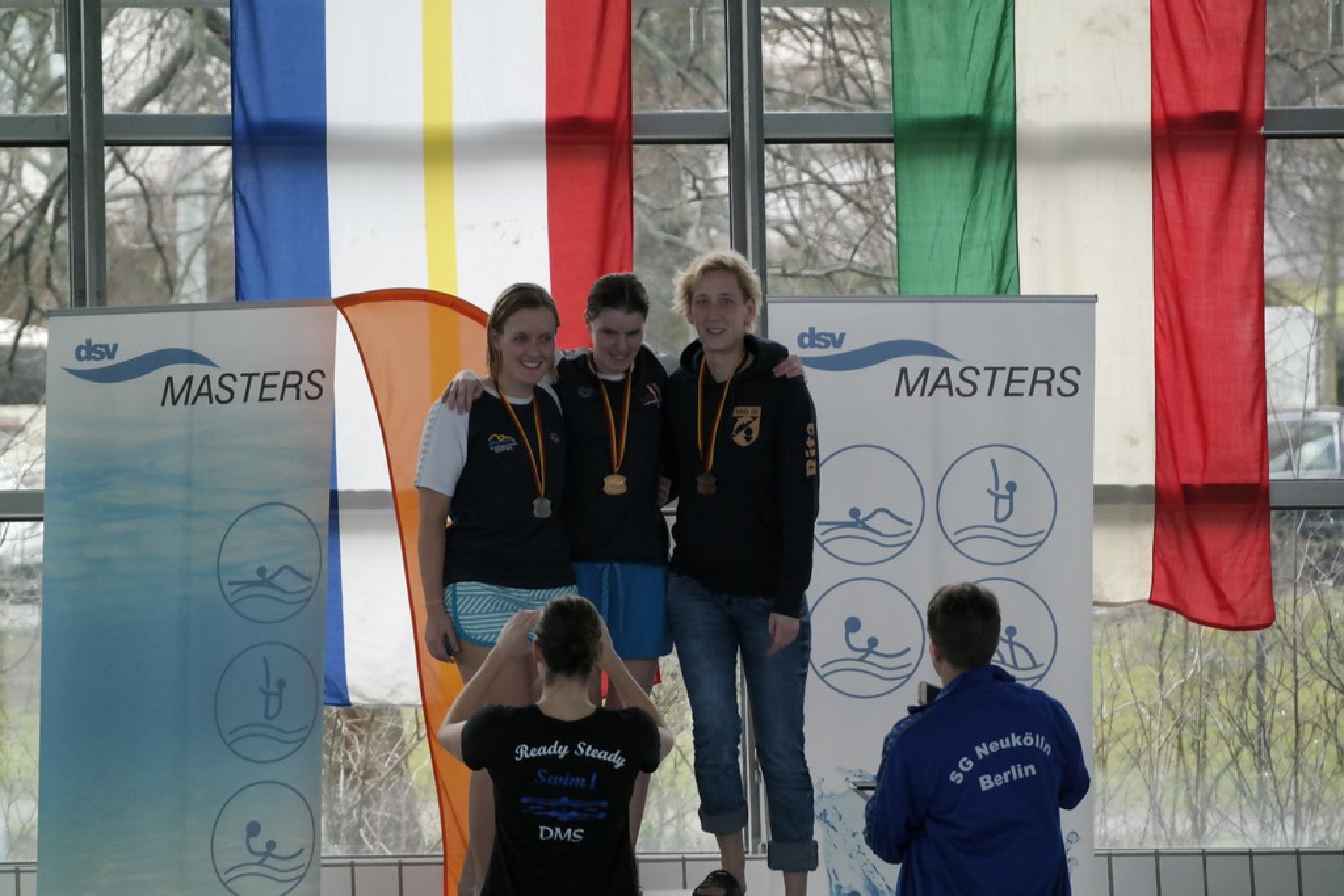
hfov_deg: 6.7
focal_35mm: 308
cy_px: 448
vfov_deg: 4.5
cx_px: 672
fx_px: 11499
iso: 1600
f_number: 5.6
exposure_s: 1/250
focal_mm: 200
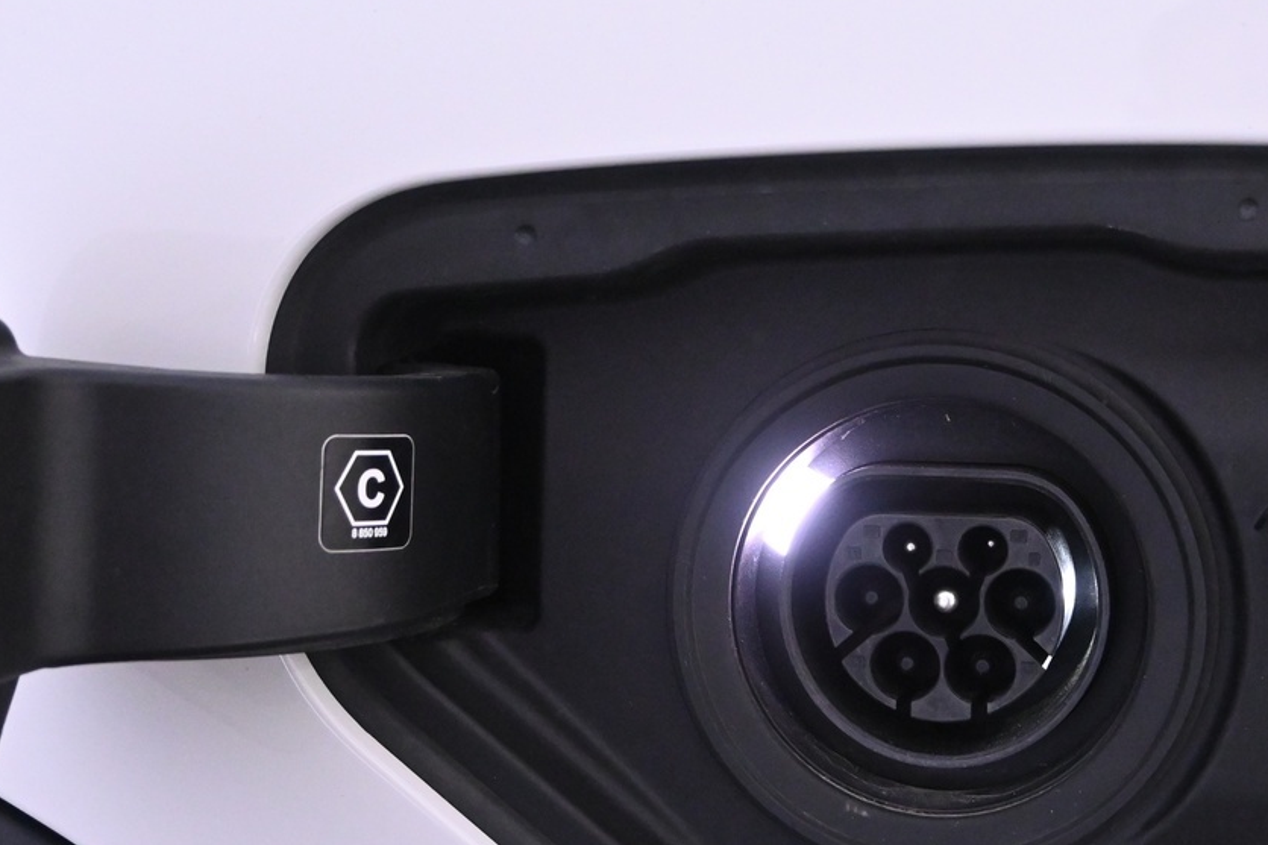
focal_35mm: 62
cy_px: 560
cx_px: 942
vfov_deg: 21.7
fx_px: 2200
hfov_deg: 31.6
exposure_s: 1/80
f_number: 4
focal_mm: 21.5
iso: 3200
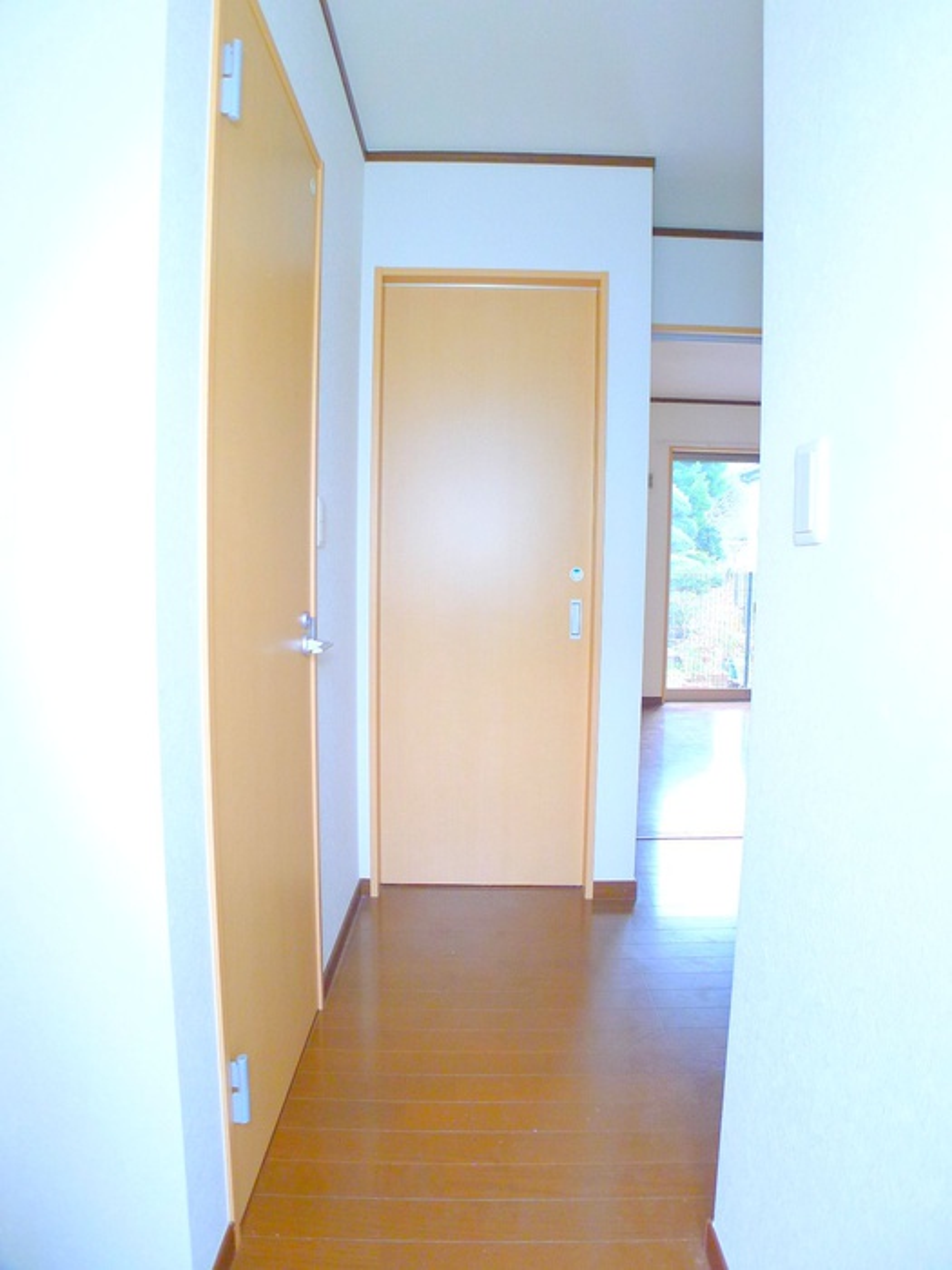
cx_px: 476
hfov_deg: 56.8
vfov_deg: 71.6
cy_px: 635
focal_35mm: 24
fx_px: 880
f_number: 2
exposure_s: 1/60
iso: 400
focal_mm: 5.1
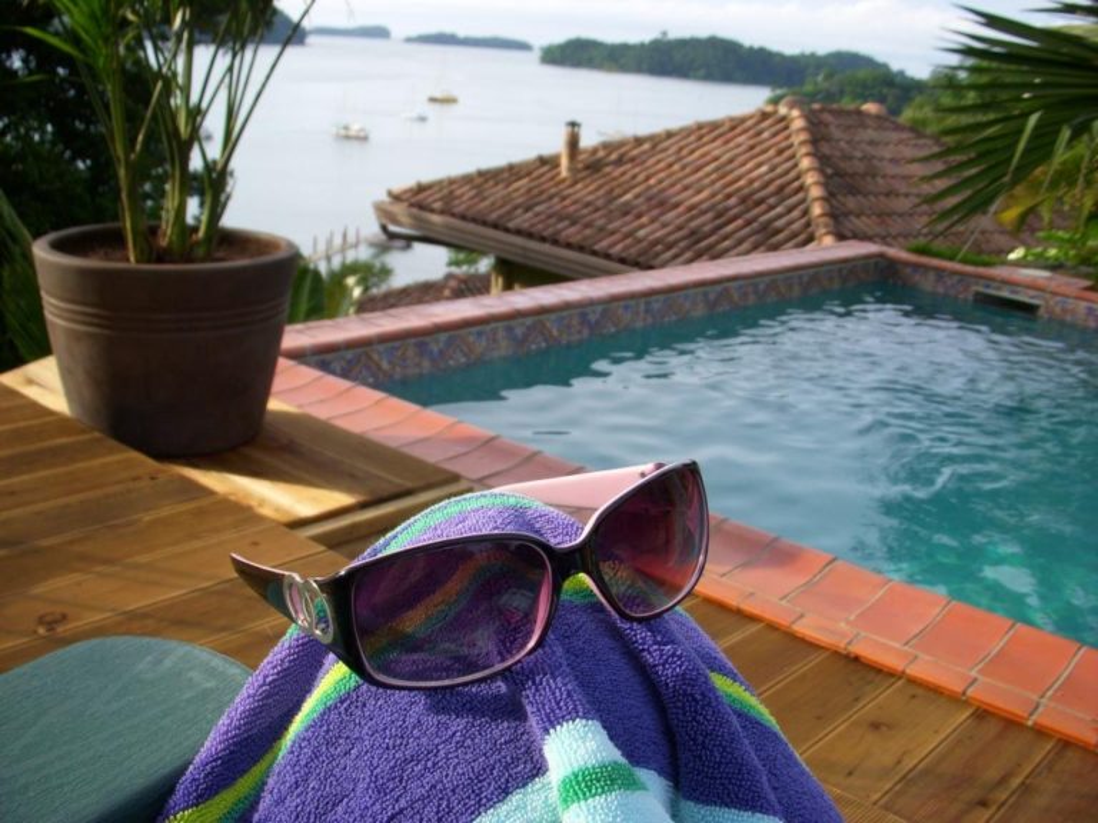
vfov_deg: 37.7
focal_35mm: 38
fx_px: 1205
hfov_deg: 49.0
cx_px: 549
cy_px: 412
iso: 100
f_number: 3.3
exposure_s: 1/400
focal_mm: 6.3
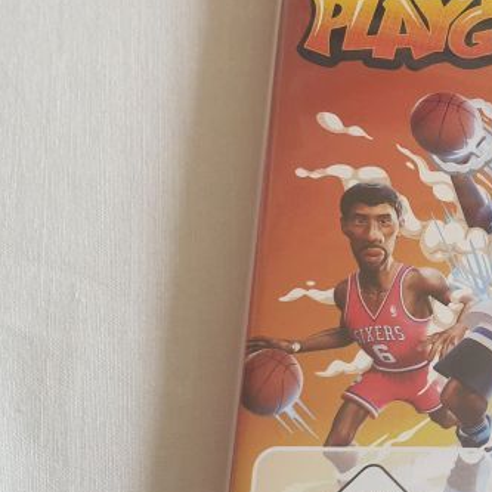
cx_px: 516
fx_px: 1110
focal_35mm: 69
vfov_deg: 25.0
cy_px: 288
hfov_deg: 23.7
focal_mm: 4.3
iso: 250
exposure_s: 1/60
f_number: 2.4
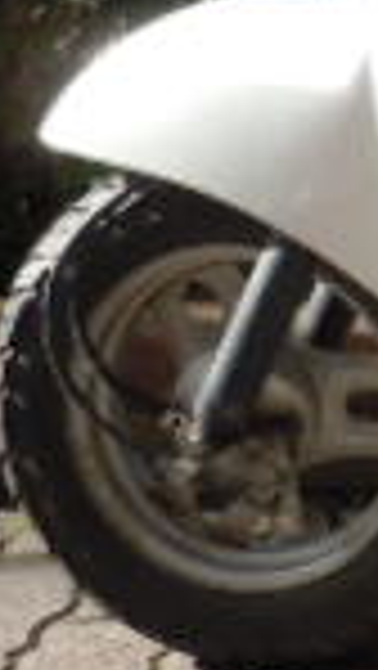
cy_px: -22
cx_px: 1138
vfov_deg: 16.0
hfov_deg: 8.0
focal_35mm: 131
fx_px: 2330
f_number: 3.7
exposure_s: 1/250
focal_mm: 5
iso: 100
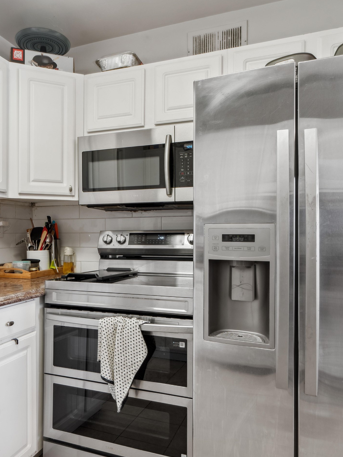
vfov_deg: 69.3
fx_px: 330
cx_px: 130
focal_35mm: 25
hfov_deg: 54.3
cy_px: 241
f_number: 8
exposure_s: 1/4
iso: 160
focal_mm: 16
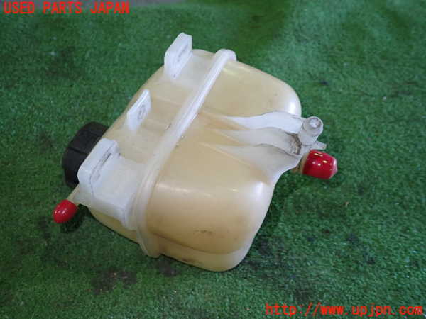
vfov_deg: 46.8
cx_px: 213
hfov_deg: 60.0
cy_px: 160
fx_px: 369
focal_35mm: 30
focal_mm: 5.4
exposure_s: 1/30
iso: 250
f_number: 2.3
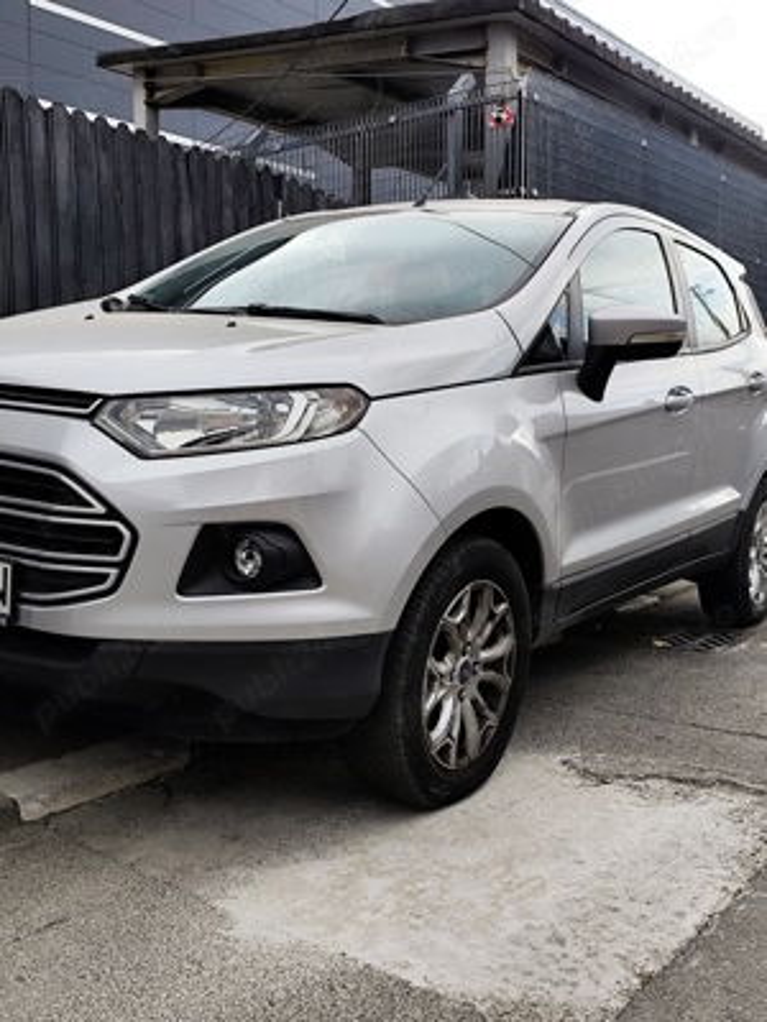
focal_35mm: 35
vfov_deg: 52.6
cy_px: 511
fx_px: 1034
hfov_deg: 40.7
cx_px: 384
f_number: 1.65
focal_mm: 6.19
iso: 50
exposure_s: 1/1012
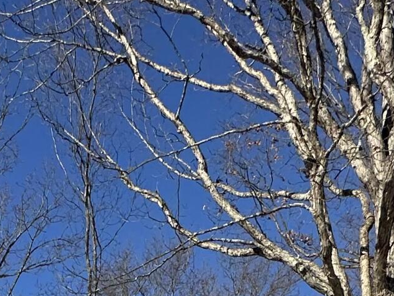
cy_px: 648
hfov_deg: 27.1
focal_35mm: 66
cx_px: -30
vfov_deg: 15.7
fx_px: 751
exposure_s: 1/3125
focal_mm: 2.22
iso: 50
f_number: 2.2
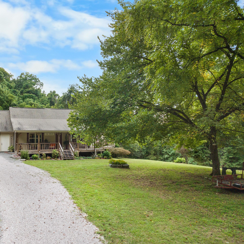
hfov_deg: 54.8
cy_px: 125
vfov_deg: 55.6
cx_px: 88
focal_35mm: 29
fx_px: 231
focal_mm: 12.29
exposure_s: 1/15
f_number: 2.8
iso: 260
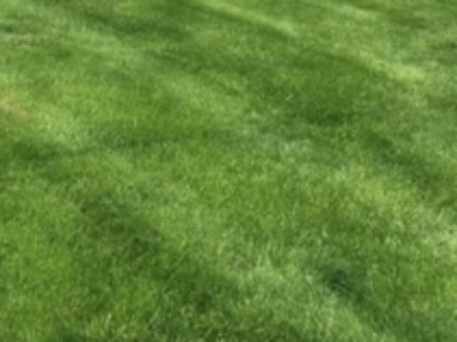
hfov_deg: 22.1
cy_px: -132
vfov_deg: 15.7
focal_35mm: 88
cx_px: 134
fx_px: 1161
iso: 32
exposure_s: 1/1883
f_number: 2.2
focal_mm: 4.15
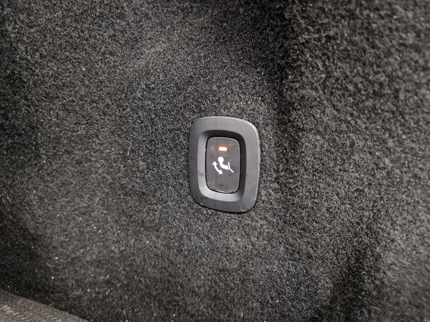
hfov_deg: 73.9
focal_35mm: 23
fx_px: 286
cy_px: 161
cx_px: 215
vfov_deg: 58.9
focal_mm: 5.4
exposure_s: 1/25
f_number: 1.8
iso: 800
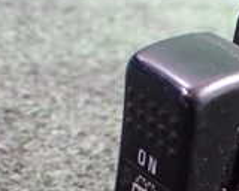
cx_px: 239
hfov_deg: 17.1
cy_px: 195
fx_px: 778
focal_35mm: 110
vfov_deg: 13.8
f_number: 2.3
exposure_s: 1/30
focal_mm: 5.4
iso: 800
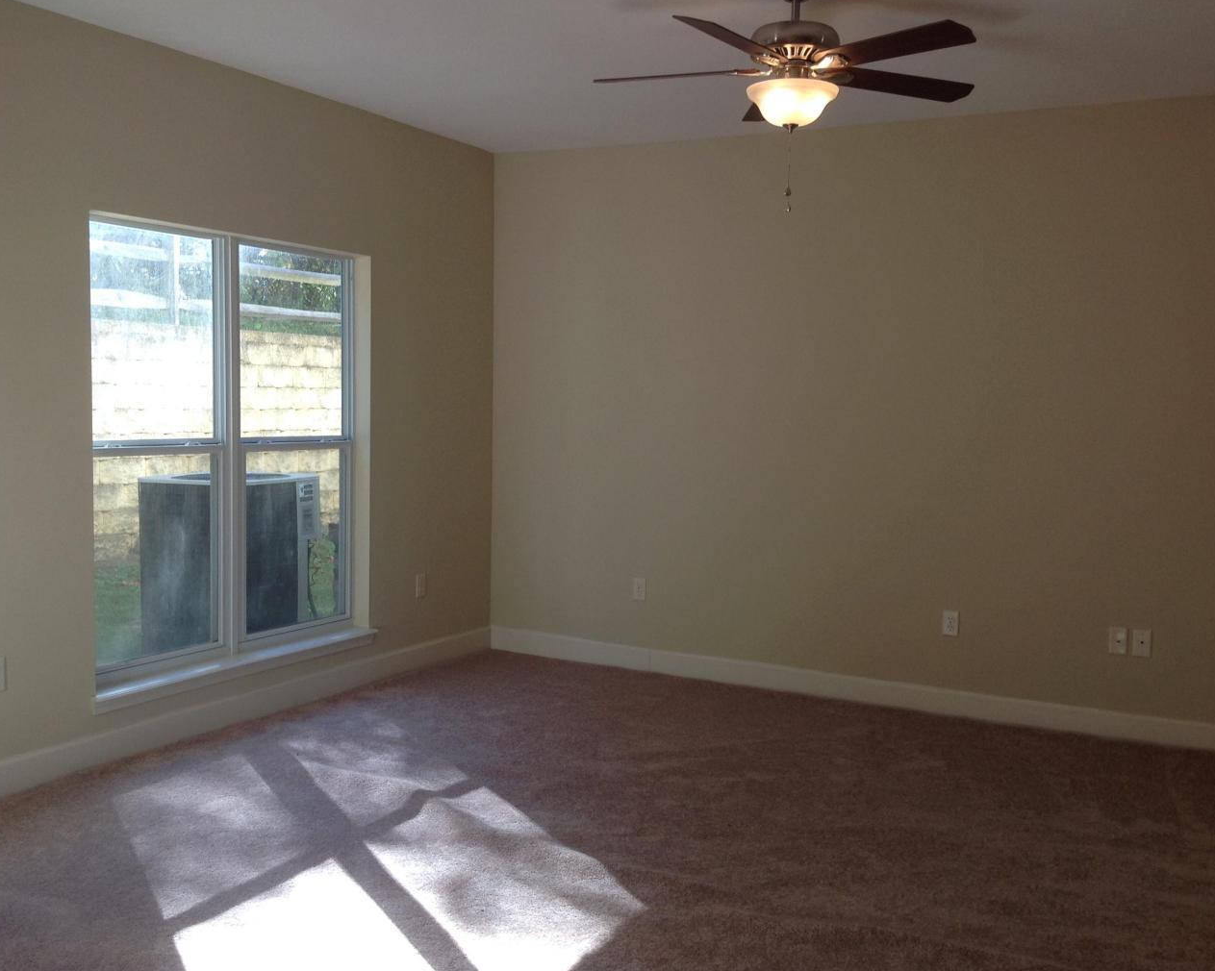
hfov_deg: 49.1
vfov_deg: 40.1
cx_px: 619
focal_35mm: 37
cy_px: 486
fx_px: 1330
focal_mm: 4.28
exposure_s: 1/120
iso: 50
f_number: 2.4
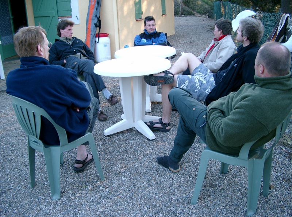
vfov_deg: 38.4
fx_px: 311
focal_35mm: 37
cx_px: 146
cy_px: 108
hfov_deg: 50.3
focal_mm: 7.6
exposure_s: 1/80
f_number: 2.6
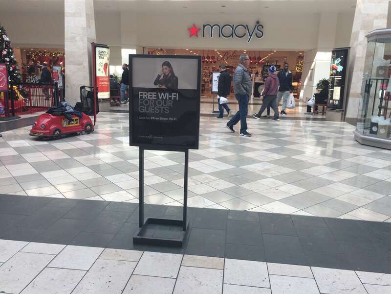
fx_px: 328
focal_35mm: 29
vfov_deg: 48.2
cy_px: 147
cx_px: 196
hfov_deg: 61.7
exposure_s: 1/120
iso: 40
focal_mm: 4.15
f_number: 2.2
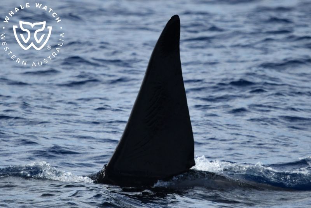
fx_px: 5182
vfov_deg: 2.3
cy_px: 104
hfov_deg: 3.4
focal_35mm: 600
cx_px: 156
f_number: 6.3
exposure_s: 1/8000
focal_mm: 600
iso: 1250
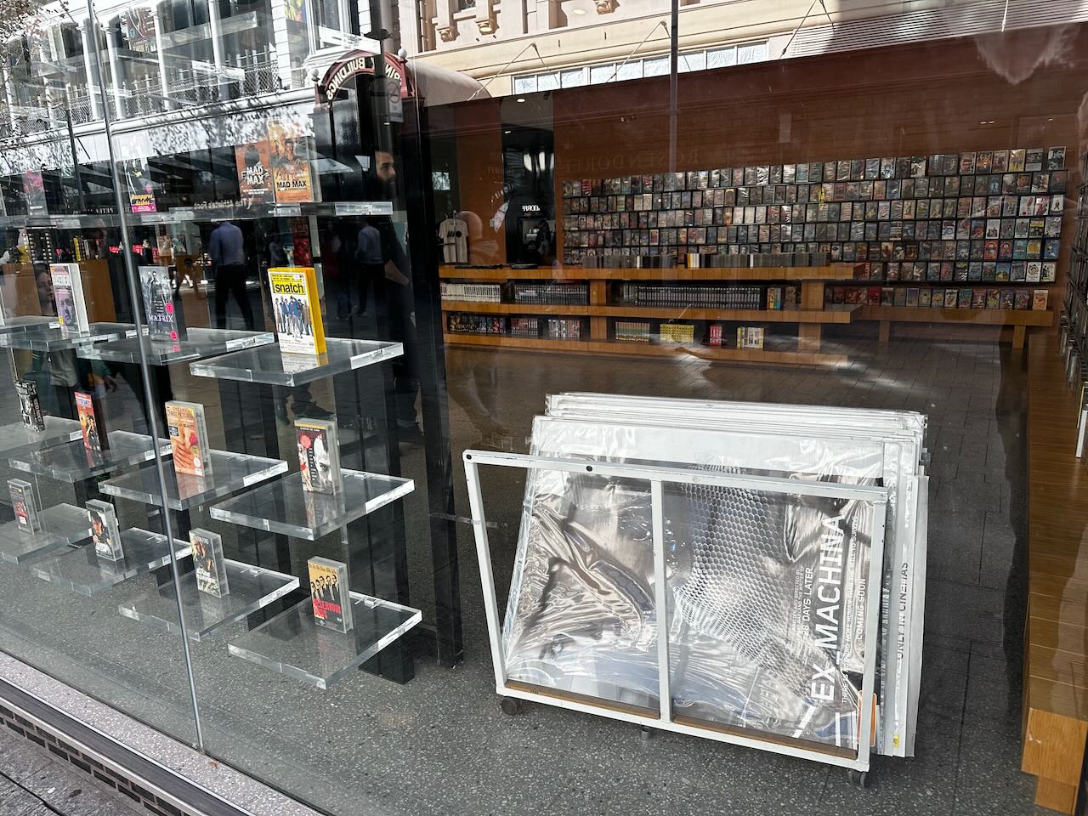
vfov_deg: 56.8
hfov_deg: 71.6
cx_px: 544
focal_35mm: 24
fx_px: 754
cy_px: 408
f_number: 1.78
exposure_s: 1/431
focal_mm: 6.86
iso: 80
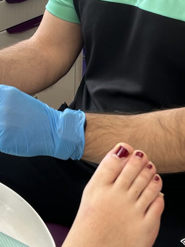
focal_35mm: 91
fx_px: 648
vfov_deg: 21.2
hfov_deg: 16.2
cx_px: 77
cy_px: 45
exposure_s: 1/121
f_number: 1.5
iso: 32
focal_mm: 5.7
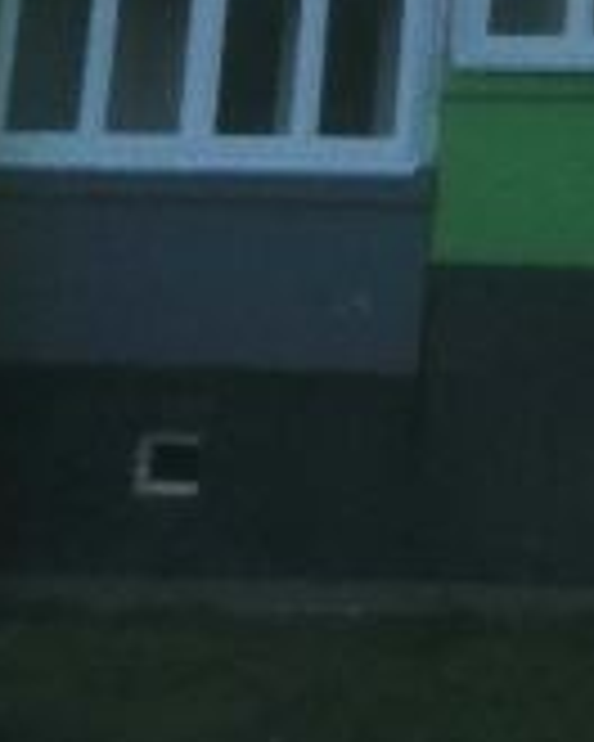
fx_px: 2989
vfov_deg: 11.4
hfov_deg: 11.0
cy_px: -1122
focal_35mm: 136
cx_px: 810
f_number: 1.8
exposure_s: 1/803
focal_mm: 3.88
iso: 50
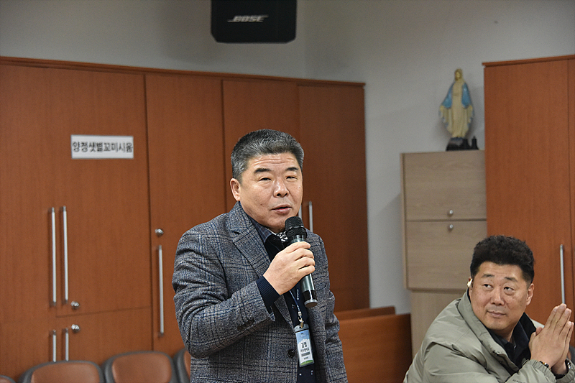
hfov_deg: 18.3
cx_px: 288
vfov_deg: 12.2
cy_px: 192
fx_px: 1788
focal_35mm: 112
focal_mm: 112
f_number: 6.3
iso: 4500
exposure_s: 1/125
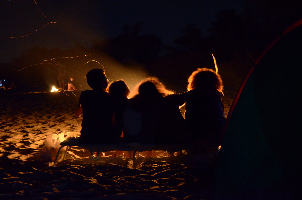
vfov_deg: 16.5
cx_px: 151
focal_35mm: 82
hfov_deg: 24.7
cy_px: 100
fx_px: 691
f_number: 8
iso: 3200
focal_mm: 55
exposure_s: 1/2
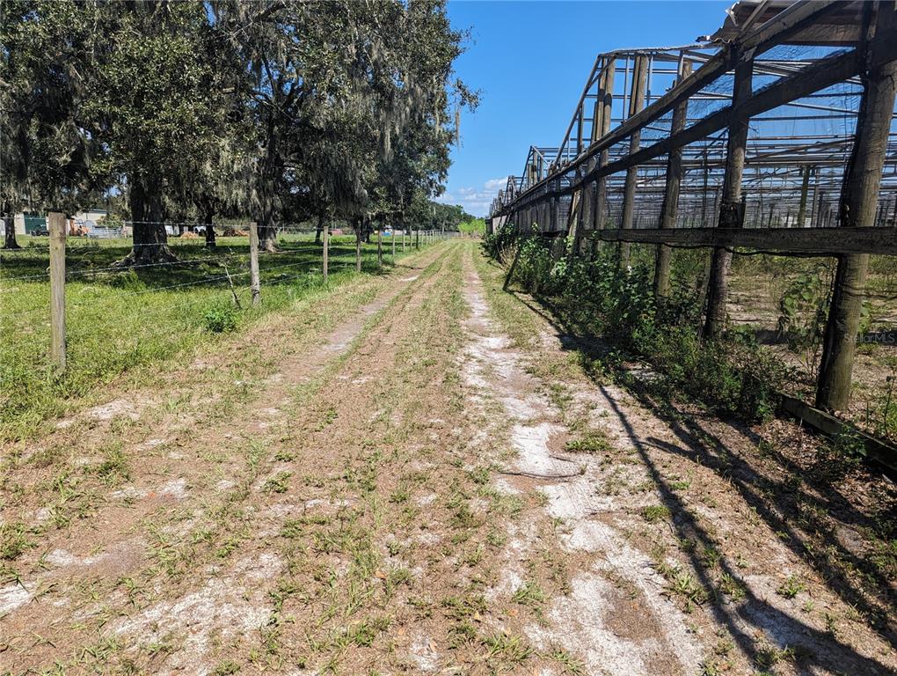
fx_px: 623
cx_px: 448
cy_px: 338
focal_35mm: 24
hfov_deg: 71.5
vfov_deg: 56.9
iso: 47
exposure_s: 1/1689
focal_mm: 6.81
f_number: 1.85
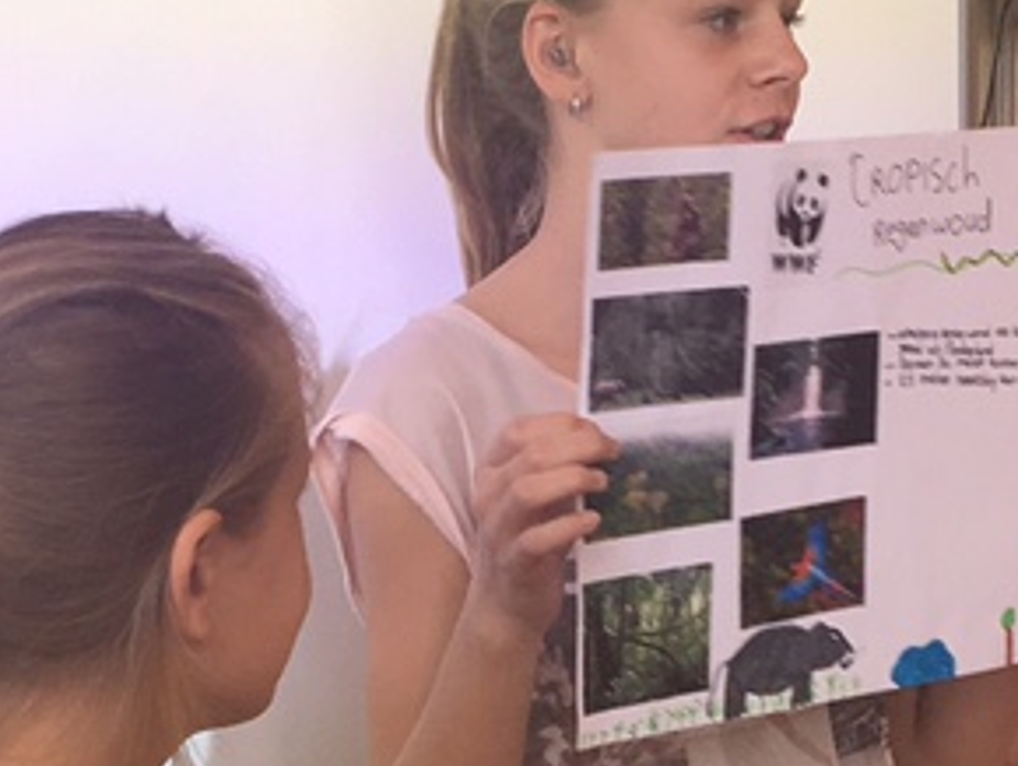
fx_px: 3767
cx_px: 656
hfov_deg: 15.4
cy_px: 777
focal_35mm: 128
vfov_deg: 11.5
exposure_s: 1/50
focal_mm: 4.15
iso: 32
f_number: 2.2
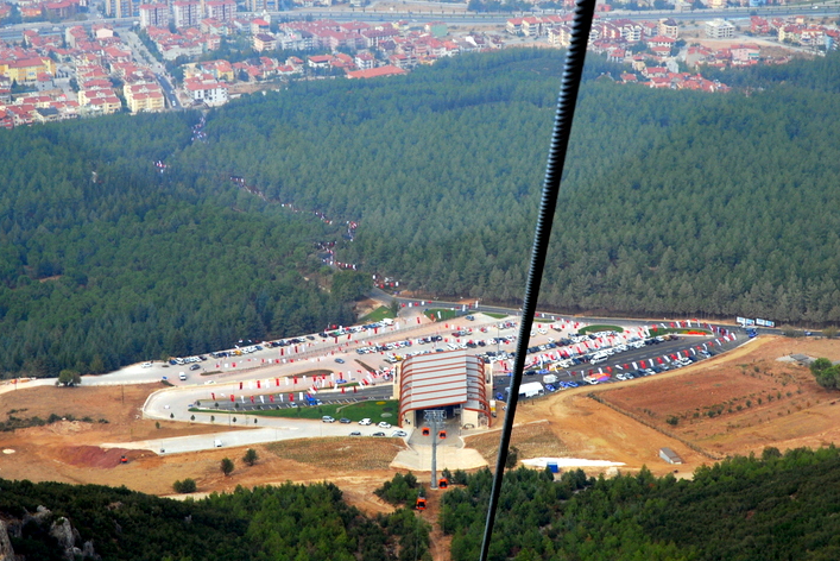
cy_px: 273
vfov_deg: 13.4
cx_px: 427
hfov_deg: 20.0
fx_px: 2381
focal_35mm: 102
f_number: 8
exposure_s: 1/160
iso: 200
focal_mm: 60
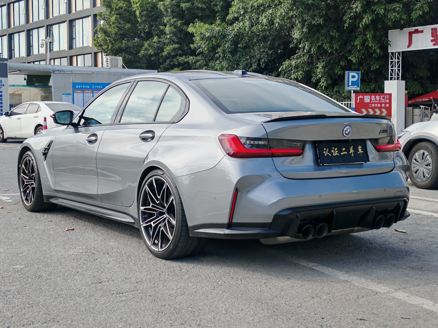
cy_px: 164
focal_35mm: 54
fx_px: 683
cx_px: 219
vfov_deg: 27.0
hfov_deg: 35.5
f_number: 1.95
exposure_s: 1/900
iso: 50
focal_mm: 5.52
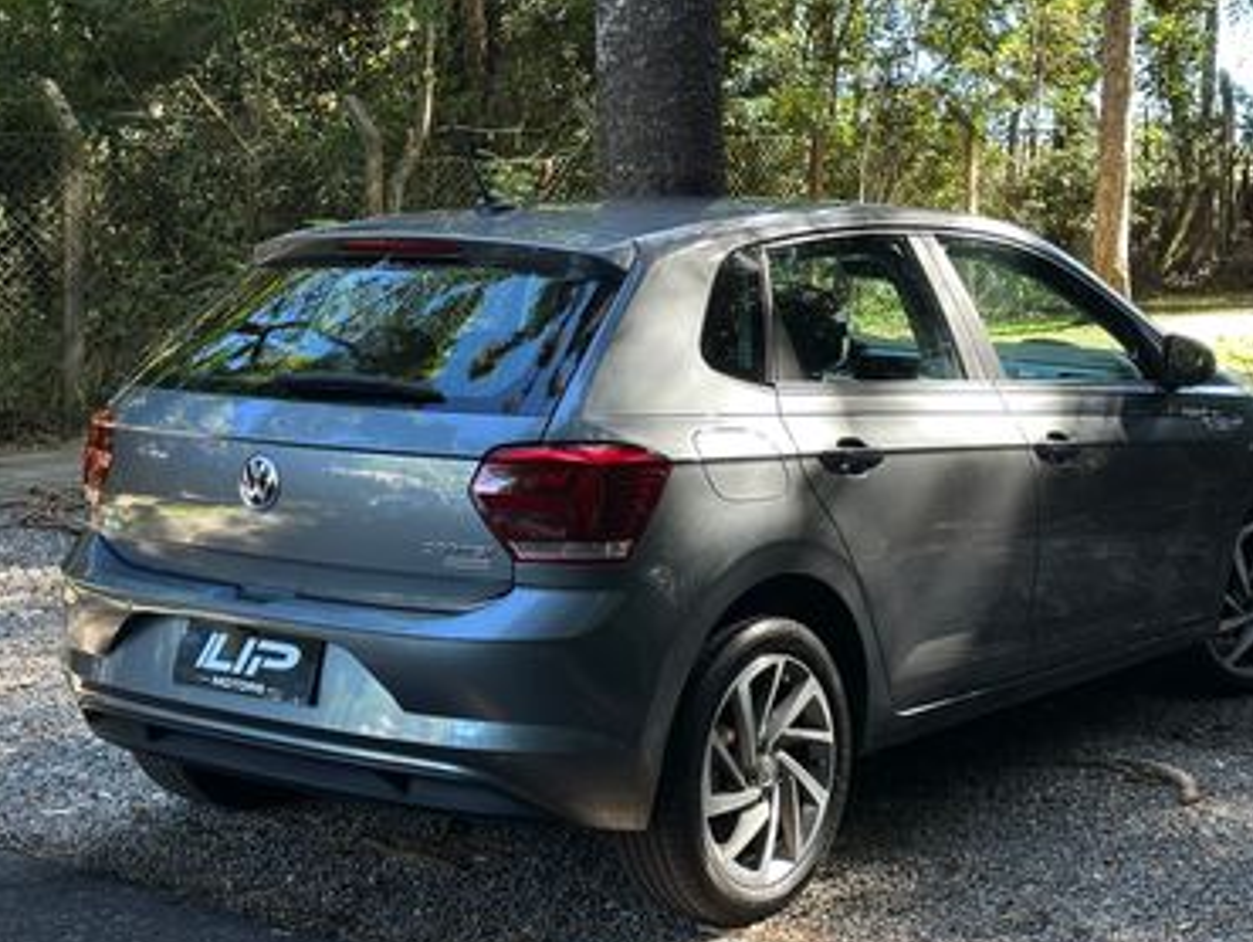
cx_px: 711
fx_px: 2209
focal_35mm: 61
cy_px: 481
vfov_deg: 24.1
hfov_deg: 31.6
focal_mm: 6.86
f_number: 1.78
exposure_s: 1/121
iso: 80
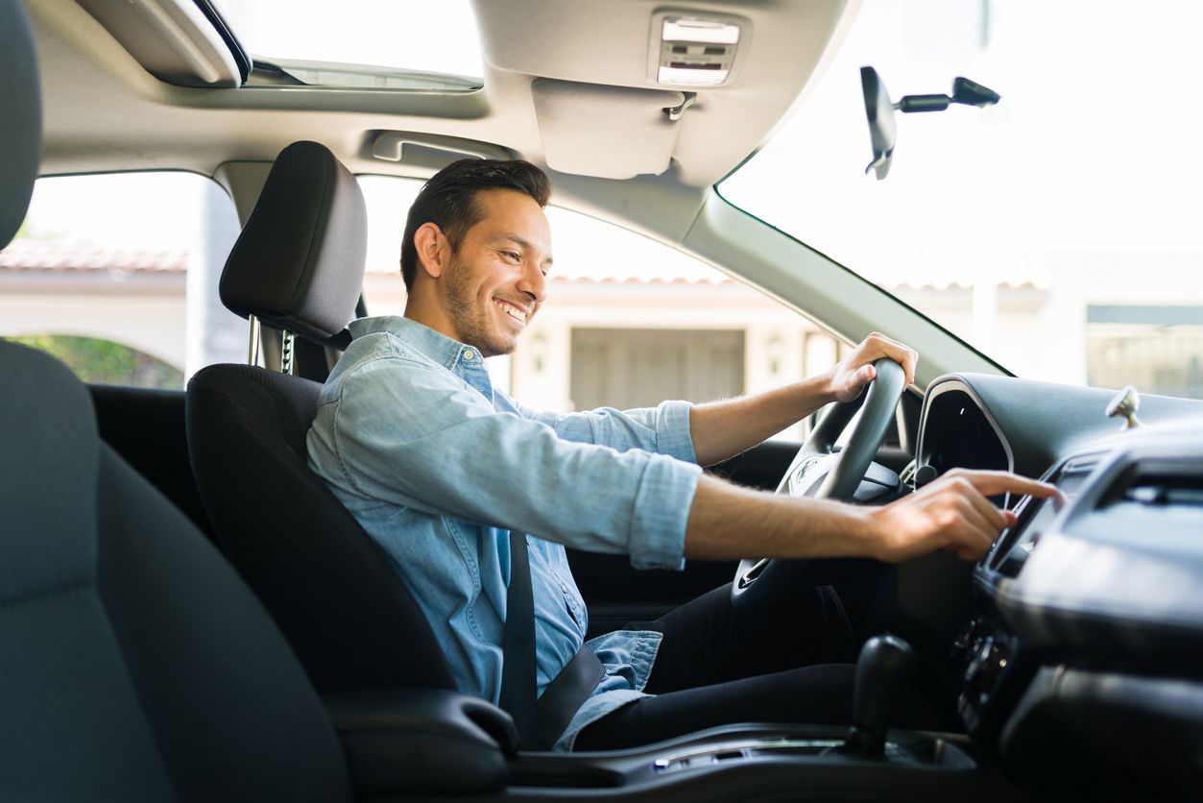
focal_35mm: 35
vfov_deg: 37.9
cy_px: 402
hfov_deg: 54.4
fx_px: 1170
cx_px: 602
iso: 160
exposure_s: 1/160
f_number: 1.8
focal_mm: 35
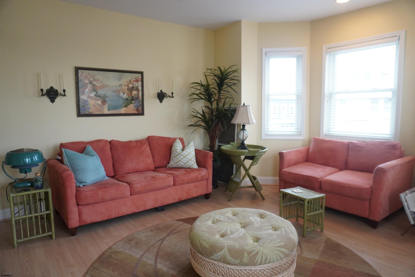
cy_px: 138
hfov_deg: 73.7
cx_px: 208
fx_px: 277
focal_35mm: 24
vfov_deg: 53.1
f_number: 4
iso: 1250
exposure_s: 1/160
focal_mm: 16
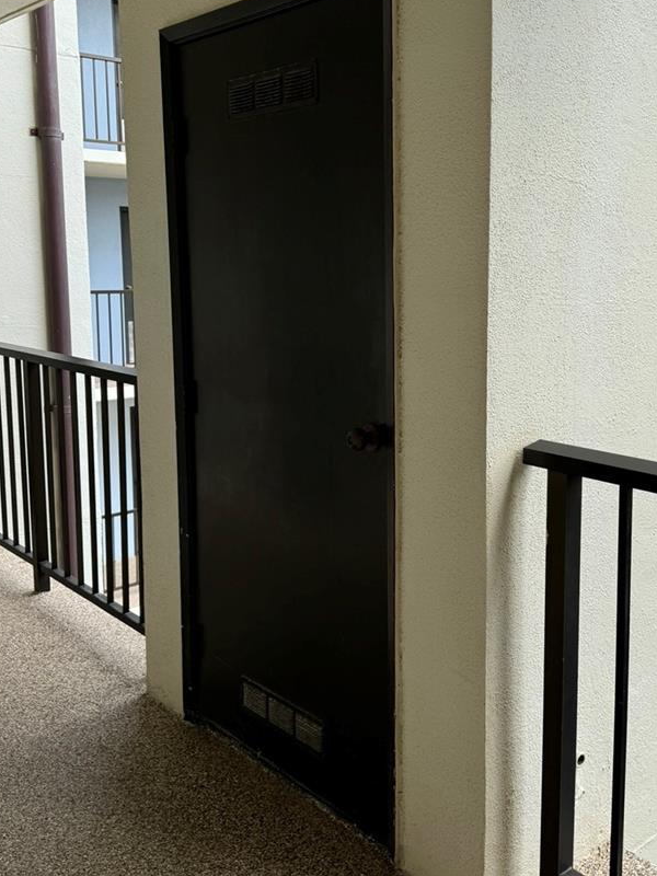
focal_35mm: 36
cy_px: 378
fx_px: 911
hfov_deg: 39.2
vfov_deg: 51.2
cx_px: 442
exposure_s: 1/1042
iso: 80
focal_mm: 6.76
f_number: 1.78
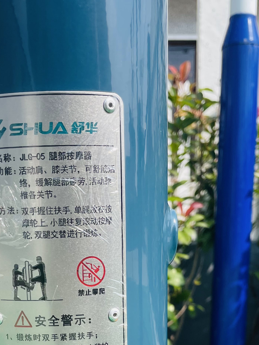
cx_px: 88
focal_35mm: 56
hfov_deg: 26.0
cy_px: 356
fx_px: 559
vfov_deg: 31.4
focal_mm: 4.2
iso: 32
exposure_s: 1/1949
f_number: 1.6
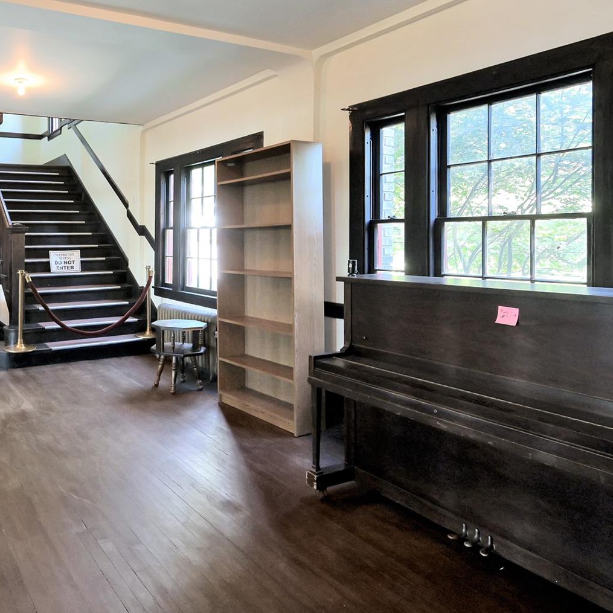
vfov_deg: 64.9
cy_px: 277
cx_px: 123
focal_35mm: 24
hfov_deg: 59.9
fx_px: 481
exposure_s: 1/100
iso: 2000
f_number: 5
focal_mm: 14
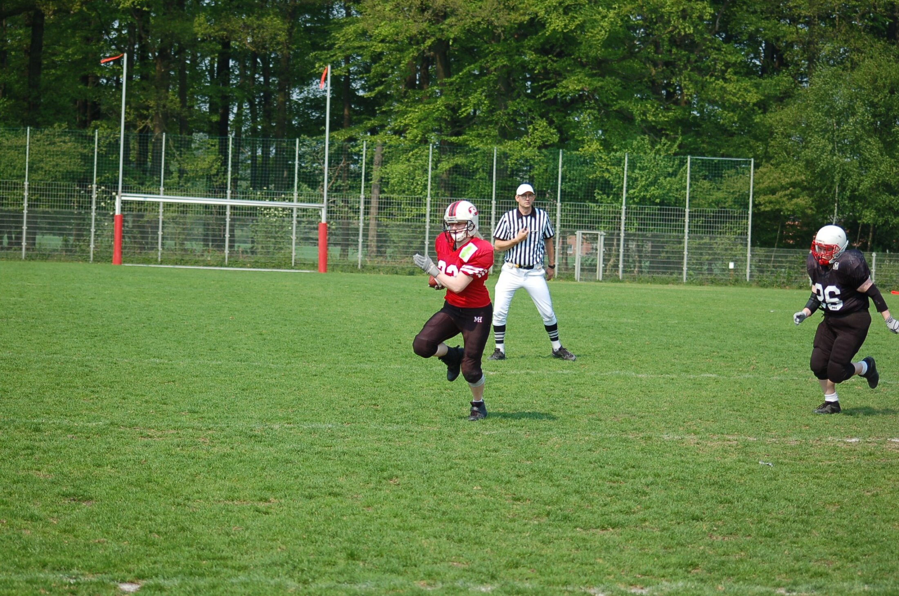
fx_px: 2617
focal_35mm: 105
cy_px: 298
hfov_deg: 19.5
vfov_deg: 13.0
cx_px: 450
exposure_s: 1/1000
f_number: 4.5
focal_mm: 70
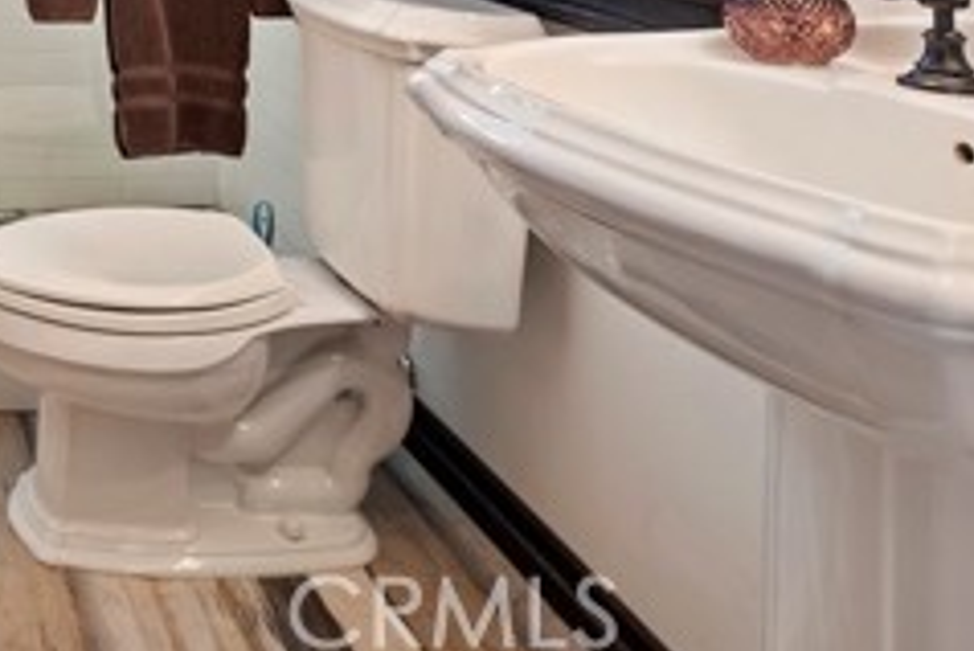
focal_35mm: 43
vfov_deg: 26.4
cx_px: -160
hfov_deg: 36.4
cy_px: -203
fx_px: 1164
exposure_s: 1/20
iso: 400
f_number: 5.6
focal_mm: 16
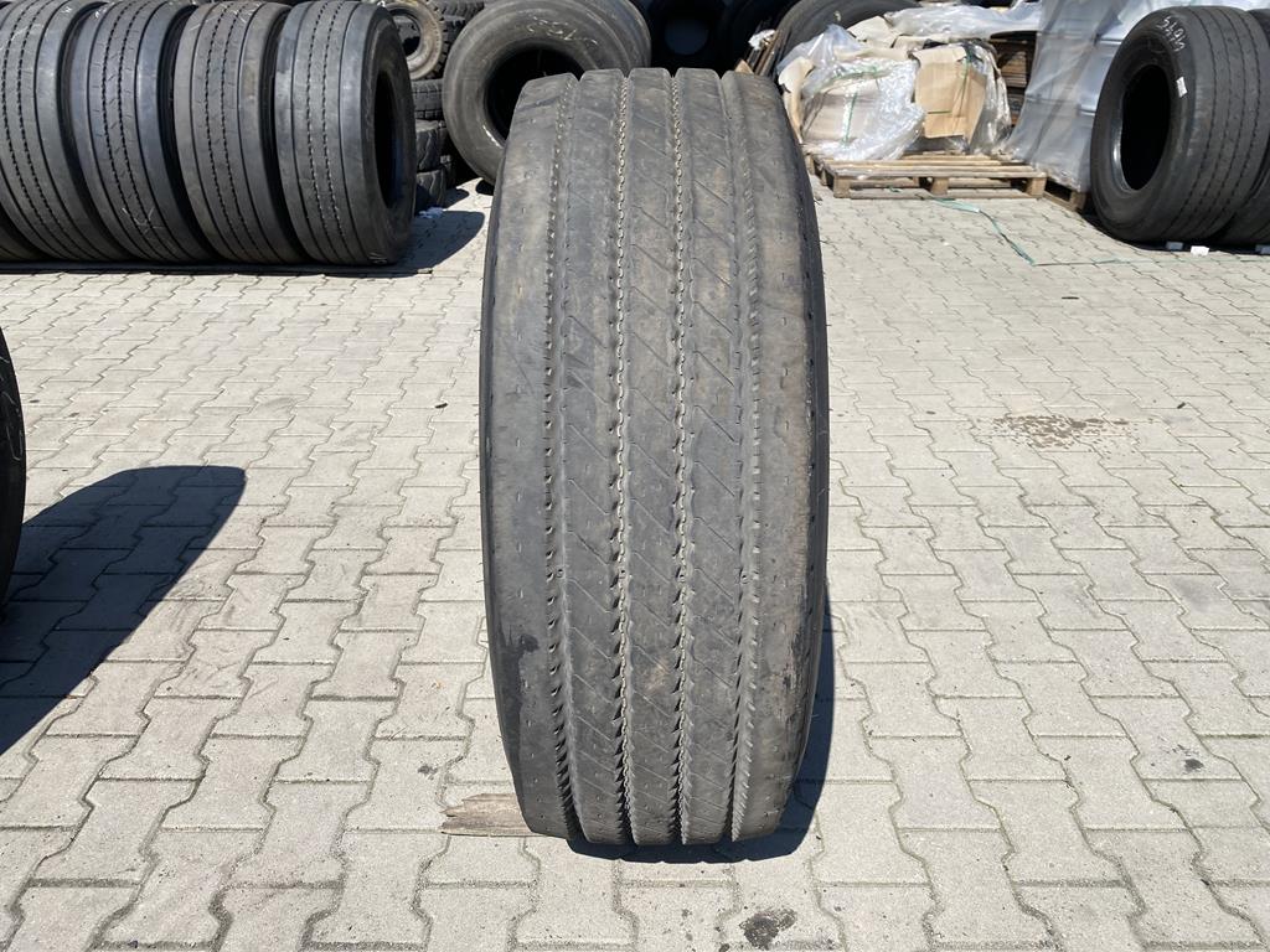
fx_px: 954
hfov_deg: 67.3
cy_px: 476
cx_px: 635
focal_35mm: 26
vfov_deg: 53.1
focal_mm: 4.25
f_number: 1.8
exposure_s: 1/2410
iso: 32
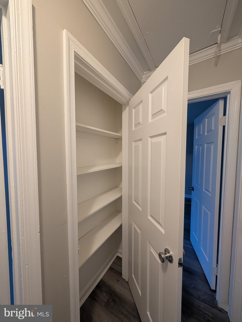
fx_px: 112
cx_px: 121
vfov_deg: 110.5
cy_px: 161
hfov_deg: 94.6
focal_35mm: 12
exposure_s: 1/99.1
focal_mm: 2.02
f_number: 1.7
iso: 270
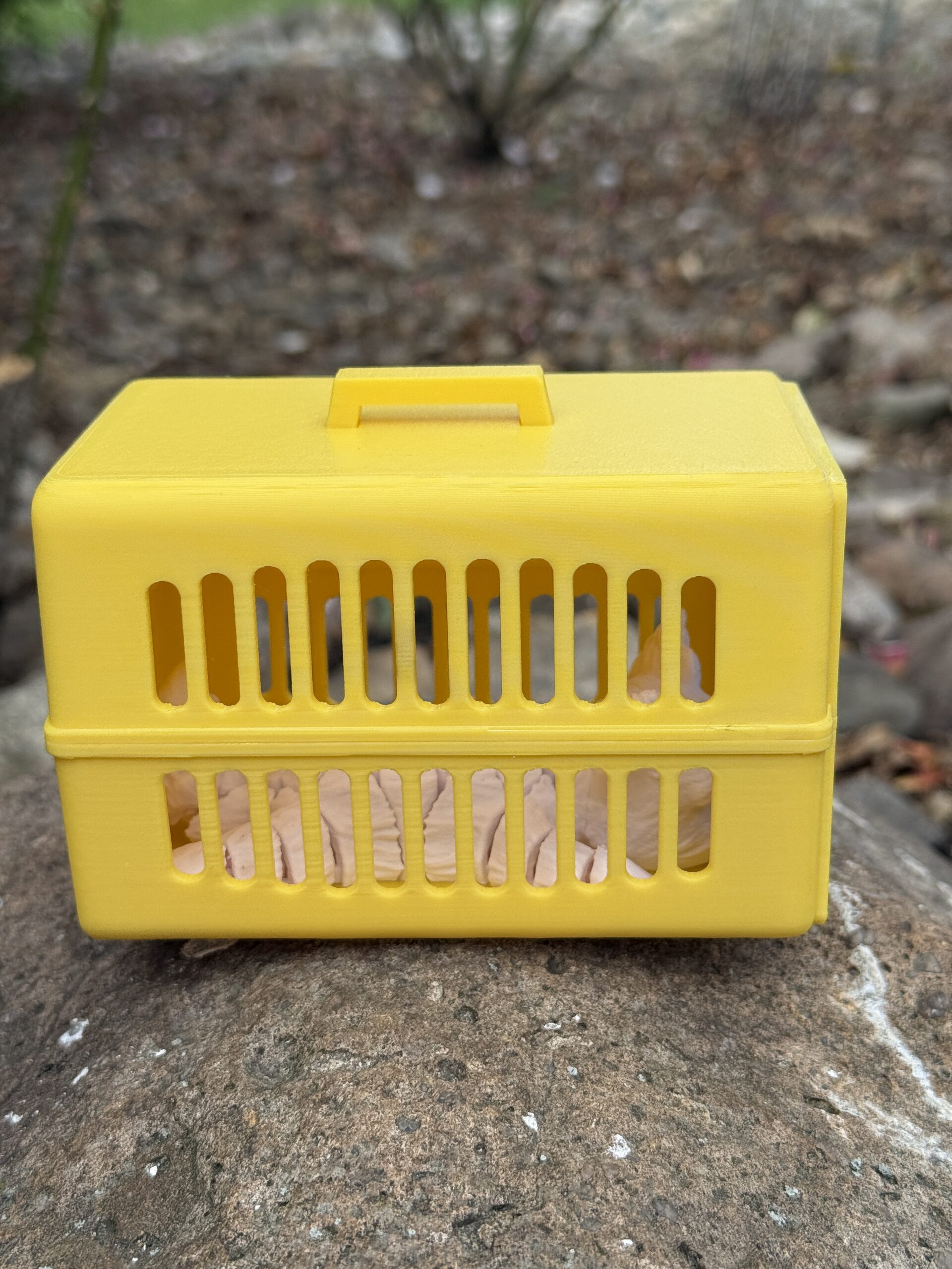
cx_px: 476
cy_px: 634
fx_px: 1760
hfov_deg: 30.3
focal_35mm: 48
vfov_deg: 39.7
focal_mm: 6.76
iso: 64
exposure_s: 1/2146
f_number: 1.78
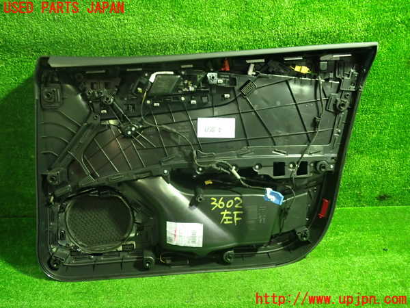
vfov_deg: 46.8
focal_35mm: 30
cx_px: 205
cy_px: 154
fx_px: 355
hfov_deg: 60.0
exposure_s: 1/30
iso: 640
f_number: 2.3
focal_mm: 5.4
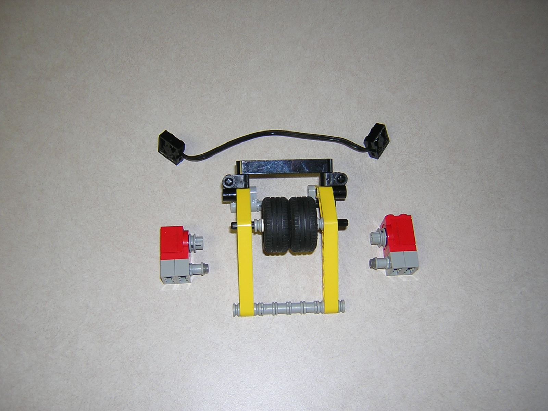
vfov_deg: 39.7
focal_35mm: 36
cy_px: 206
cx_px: 274
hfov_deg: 51.4
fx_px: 570
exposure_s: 1/60.1
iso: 100
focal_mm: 4.7
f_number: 2.6
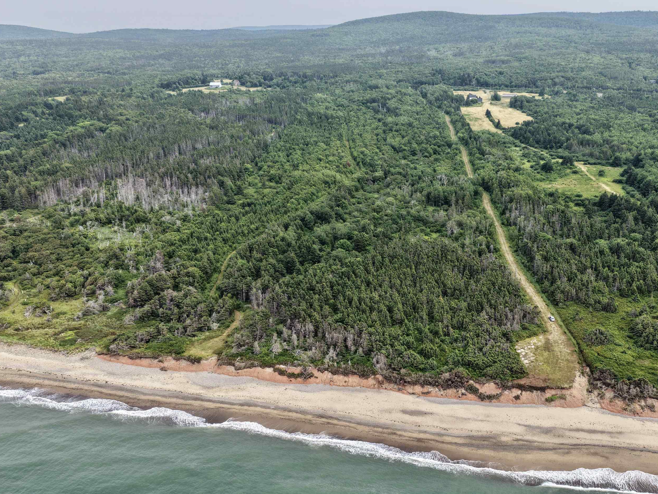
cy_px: 252
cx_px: 396
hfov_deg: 54.9
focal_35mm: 33
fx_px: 627
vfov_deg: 43.0
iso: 150
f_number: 2.8
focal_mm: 14.45
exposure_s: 1/1000
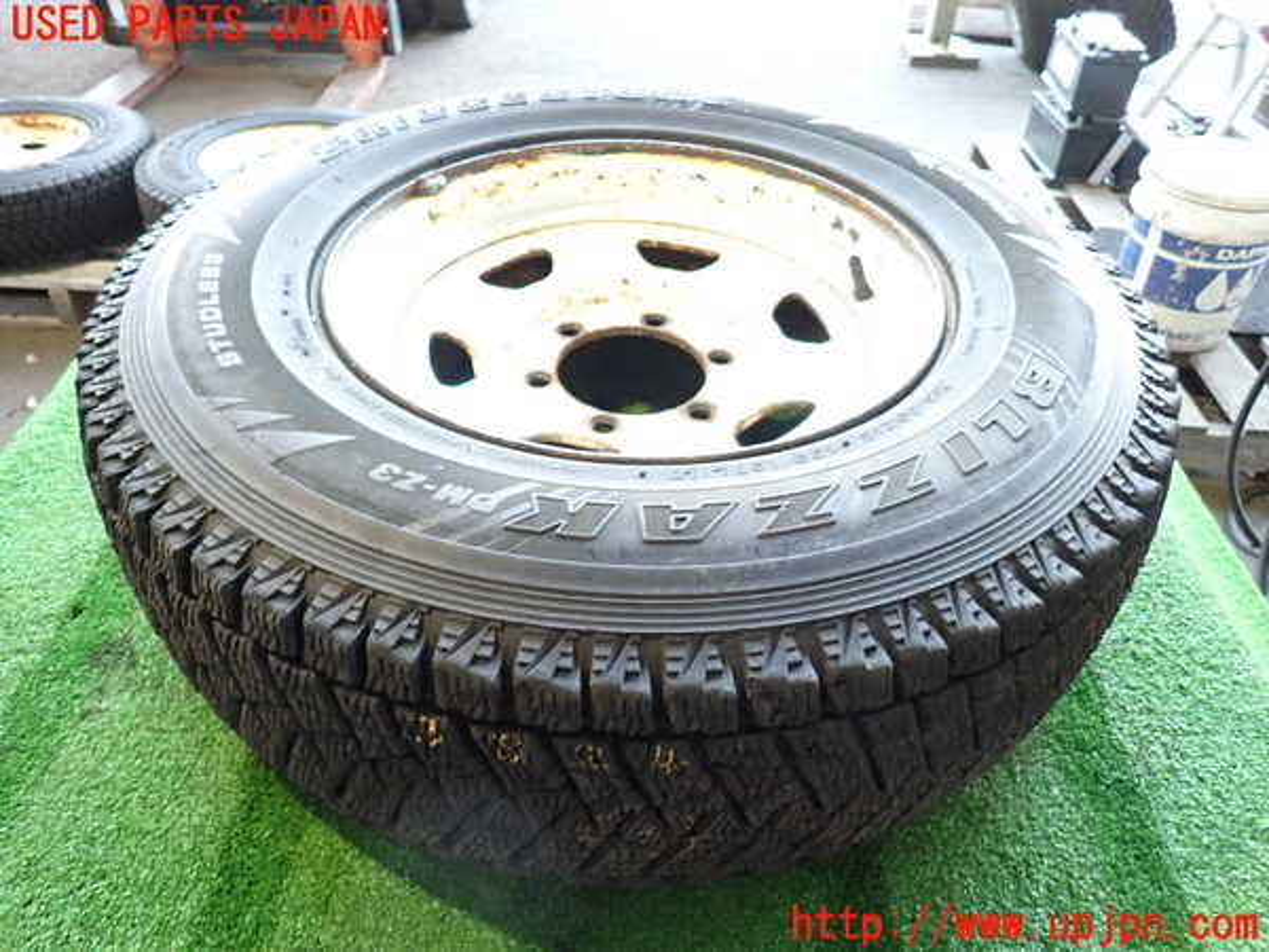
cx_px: 634
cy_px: 476
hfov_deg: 69.4
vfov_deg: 54.9
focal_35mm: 25
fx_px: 916
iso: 320
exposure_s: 1/30
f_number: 2
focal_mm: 4.5
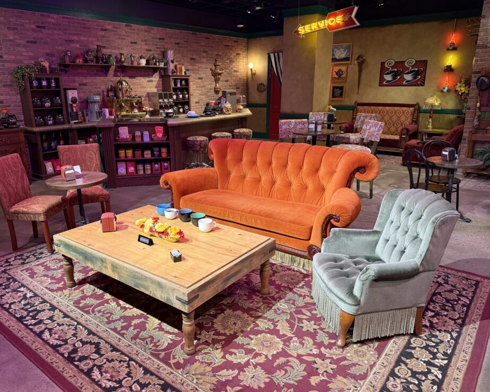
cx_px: 225
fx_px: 377
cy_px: 194
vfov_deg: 54.9
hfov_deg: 65.9
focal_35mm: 26
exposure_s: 1/60
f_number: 1.78
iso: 250
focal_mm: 6.76
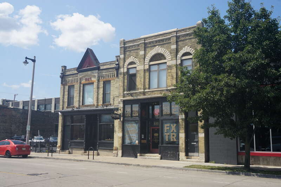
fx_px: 281
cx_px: 140
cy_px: 94
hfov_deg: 53.1
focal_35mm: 36
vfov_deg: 36.9
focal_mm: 24
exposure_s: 1/125
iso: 100
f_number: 11
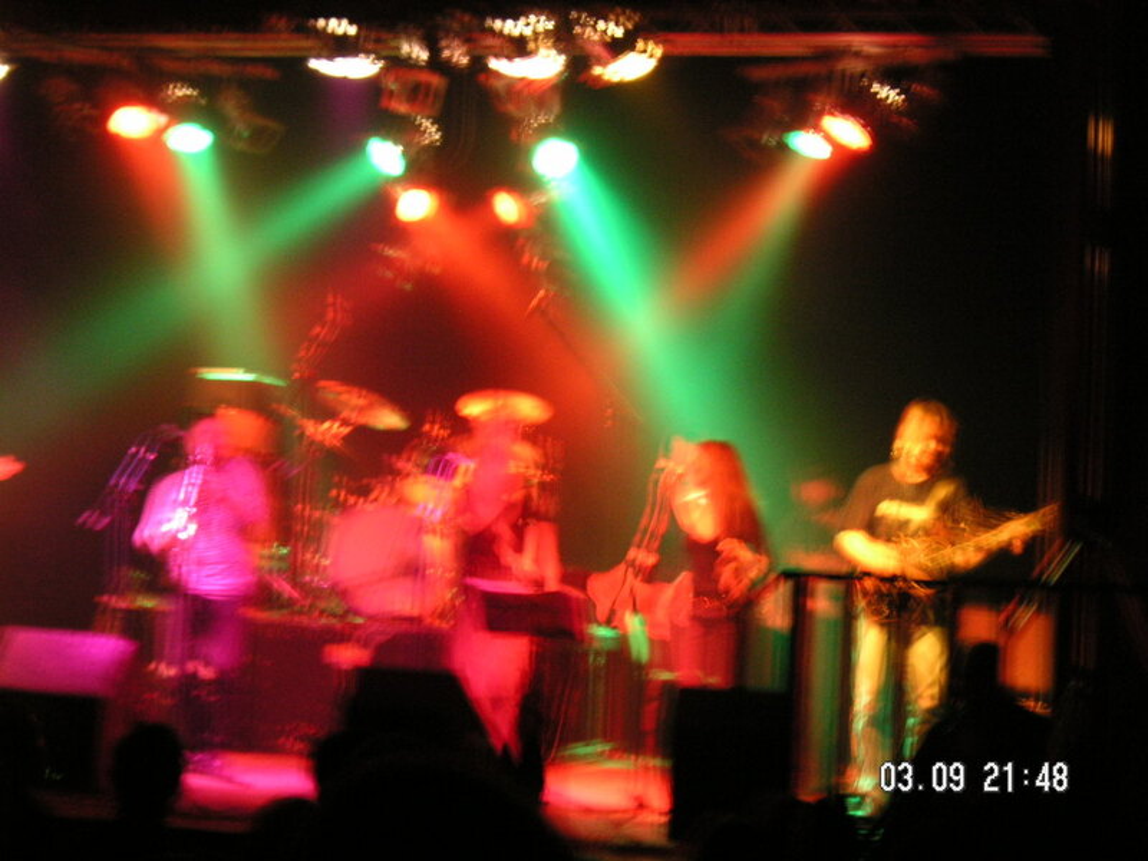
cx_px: 574
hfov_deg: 25.7
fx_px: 2520
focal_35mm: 76
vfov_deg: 19.4
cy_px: 430
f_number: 4.4
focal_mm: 12.6
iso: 100
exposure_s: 1/1.6
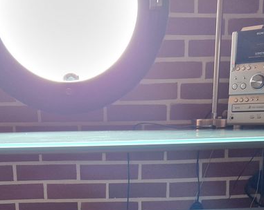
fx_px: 461
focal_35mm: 59
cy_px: 246
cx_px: 102
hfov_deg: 31.9
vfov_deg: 23.7
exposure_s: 1/50
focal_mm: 5.4
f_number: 1.8
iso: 640
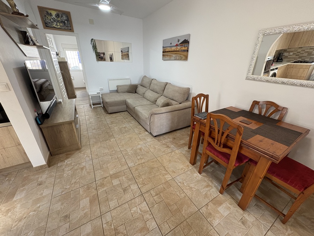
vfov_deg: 85.7
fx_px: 127
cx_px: 157
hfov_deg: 102.1
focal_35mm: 14
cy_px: 118
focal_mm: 2.22
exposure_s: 1/93
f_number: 2.2
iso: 200
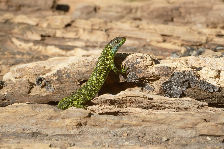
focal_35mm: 400
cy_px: 74
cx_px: 112
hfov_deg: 5.2
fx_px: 2488
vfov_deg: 3.4
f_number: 6.3
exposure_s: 1/1250
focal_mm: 400
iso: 800
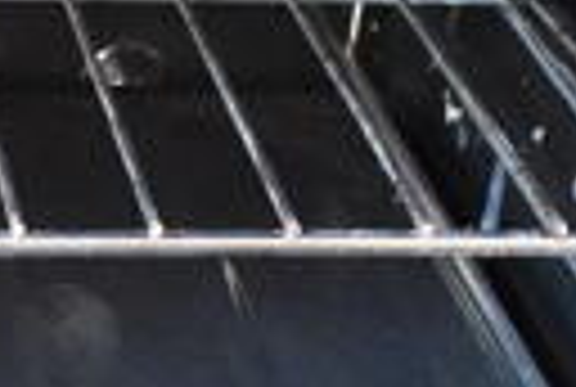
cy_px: 518
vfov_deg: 9.5
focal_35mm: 143
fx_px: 2293
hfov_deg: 13.7
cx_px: -198
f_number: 3.5
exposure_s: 1/125
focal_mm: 20
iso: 7200
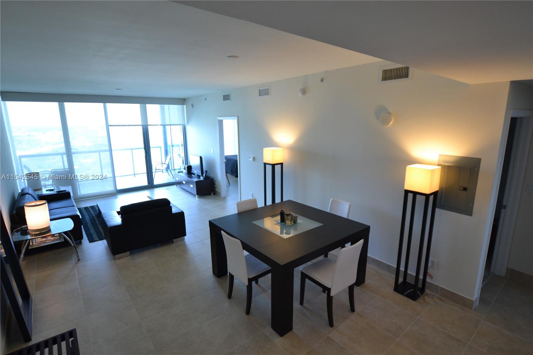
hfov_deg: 90.0
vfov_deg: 67.4
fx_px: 266
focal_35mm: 18
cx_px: 266
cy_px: 178
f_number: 3.5
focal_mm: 12
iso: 450
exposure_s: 1/60
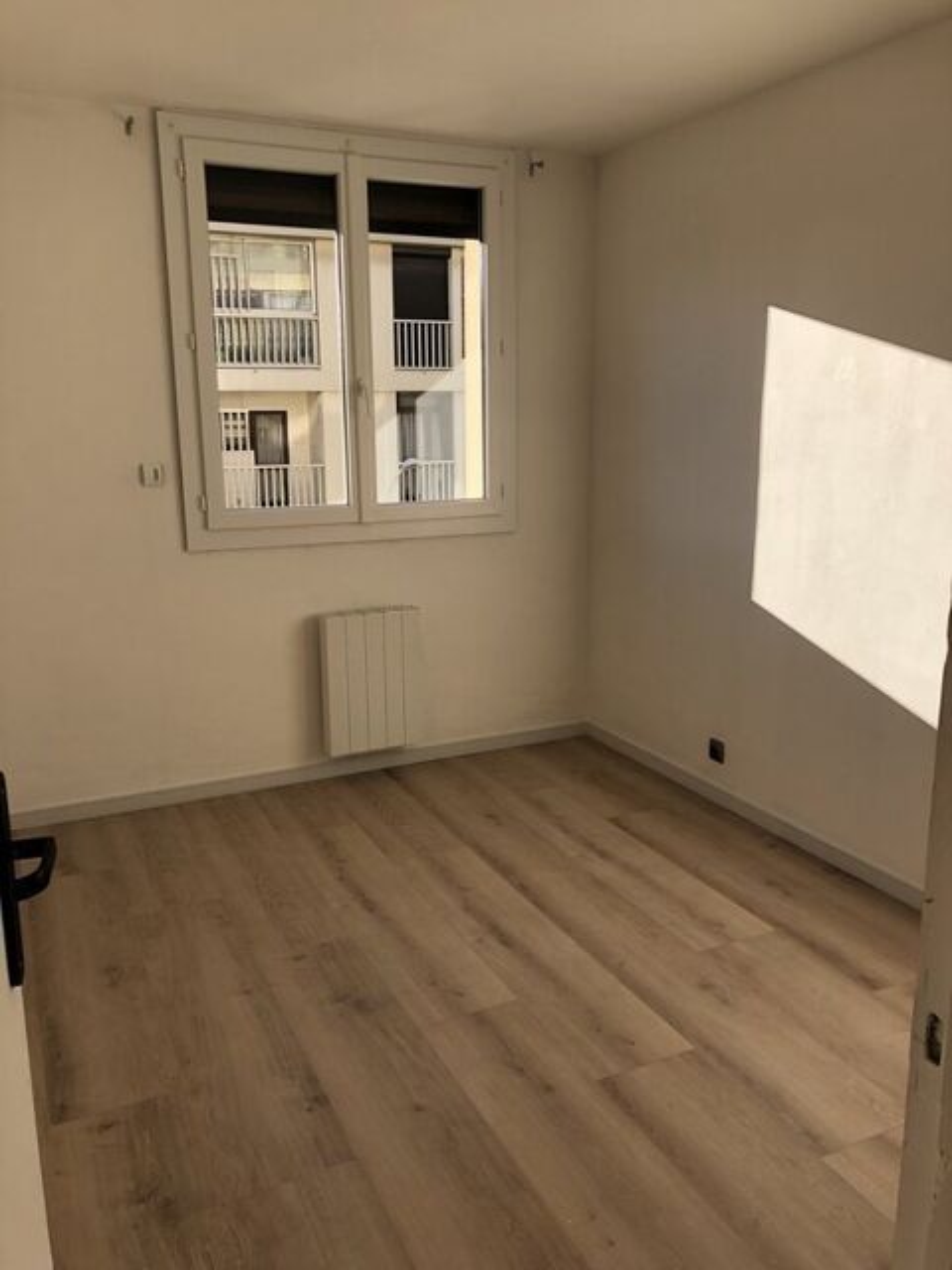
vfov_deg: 63.4
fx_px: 1027
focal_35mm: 28
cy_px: 635
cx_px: 476
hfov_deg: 49.7
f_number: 1.8
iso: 20
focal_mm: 4
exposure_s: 1/585
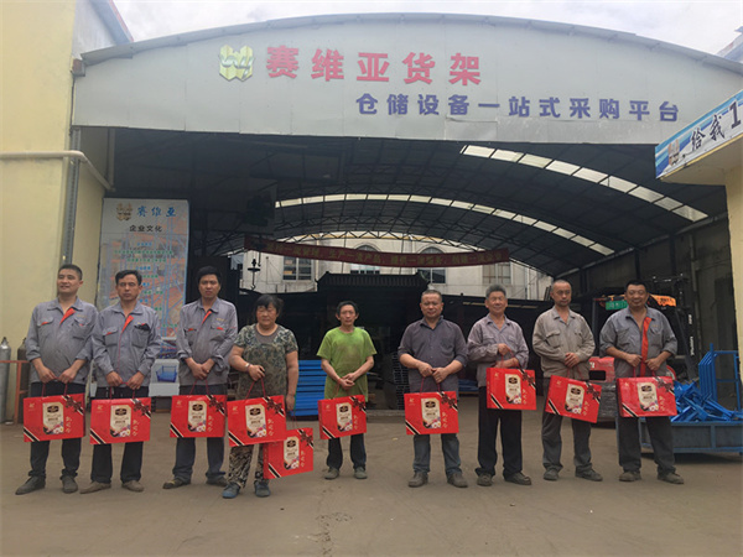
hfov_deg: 61.7
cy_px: 278
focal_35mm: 29
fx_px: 622
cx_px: 372
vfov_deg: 48.2
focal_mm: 4.15
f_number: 2.2
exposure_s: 1/587
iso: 25
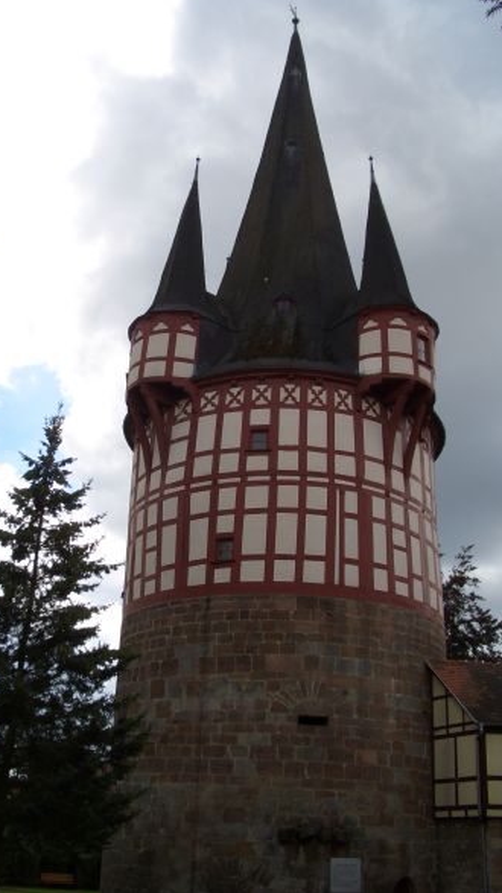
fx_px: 923
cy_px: 444
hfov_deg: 30.4
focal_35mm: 39
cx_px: 225
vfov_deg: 51.6
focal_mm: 5.8
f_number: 4.3
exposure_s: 1/400
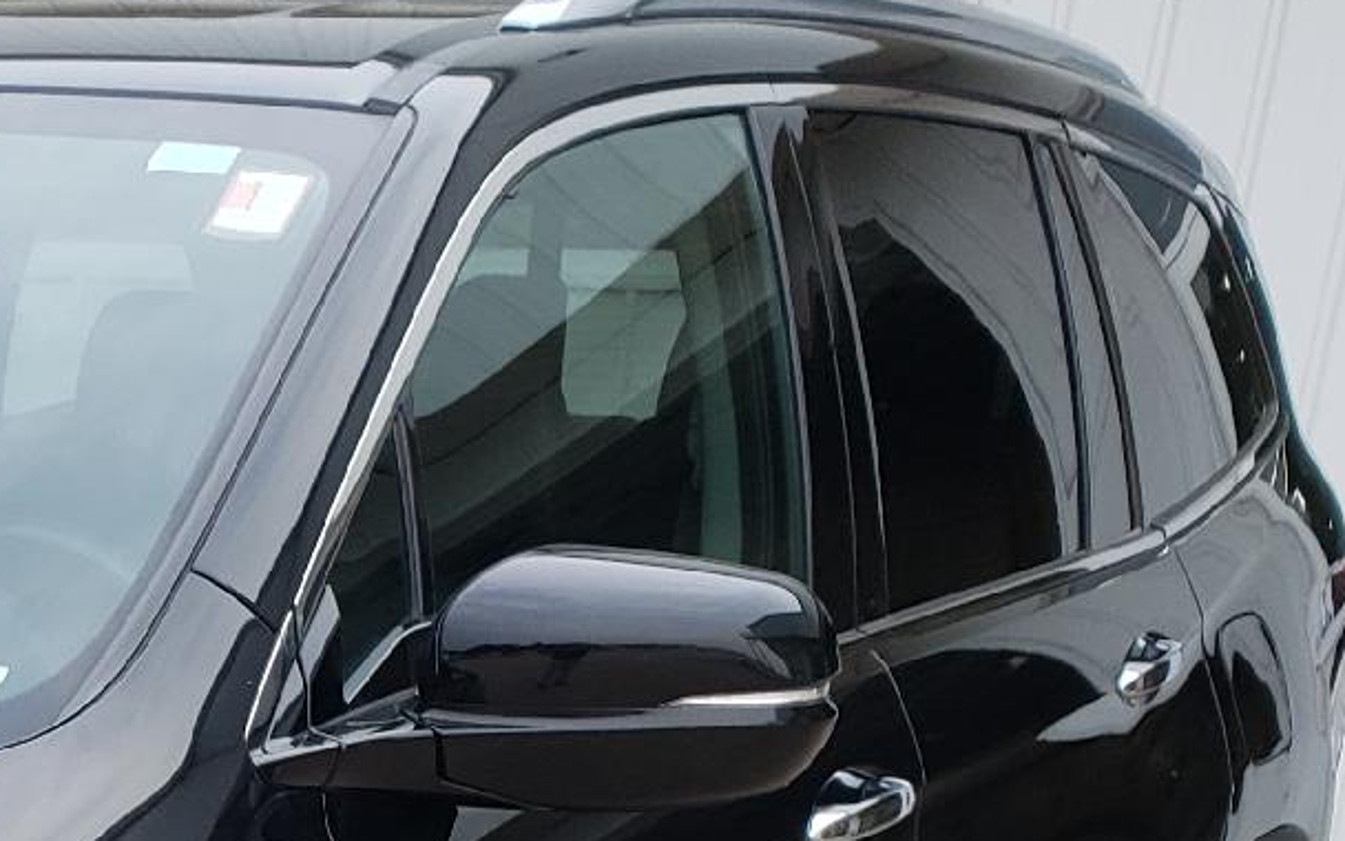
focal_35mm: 87
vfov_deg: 13.6
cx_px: -560
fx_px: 3189
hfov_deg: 20.9
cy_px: 1456
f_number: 2.4
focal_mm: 4.3
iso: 80
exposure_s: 1/120
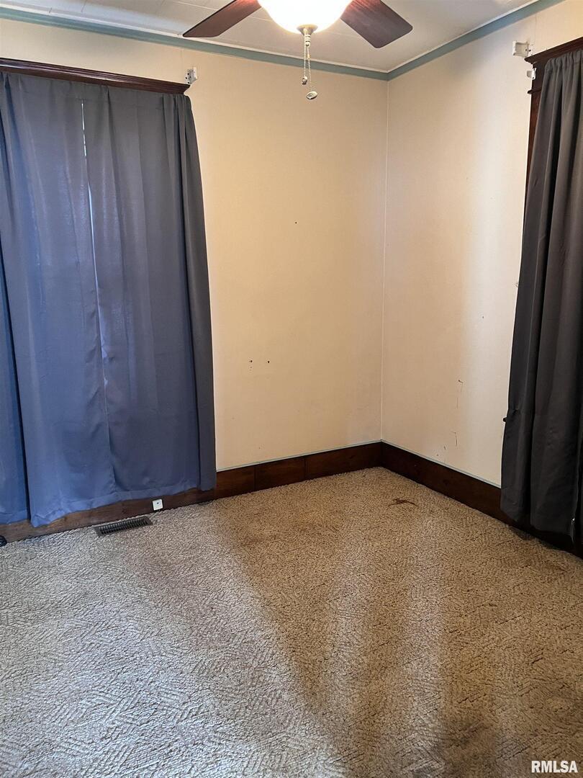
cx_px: 292
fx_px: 584
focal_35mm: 26
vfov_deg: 67.3
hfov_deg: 53.1
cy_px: 389
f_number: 1.5
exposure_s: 1/40
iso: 400
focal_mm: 5.7
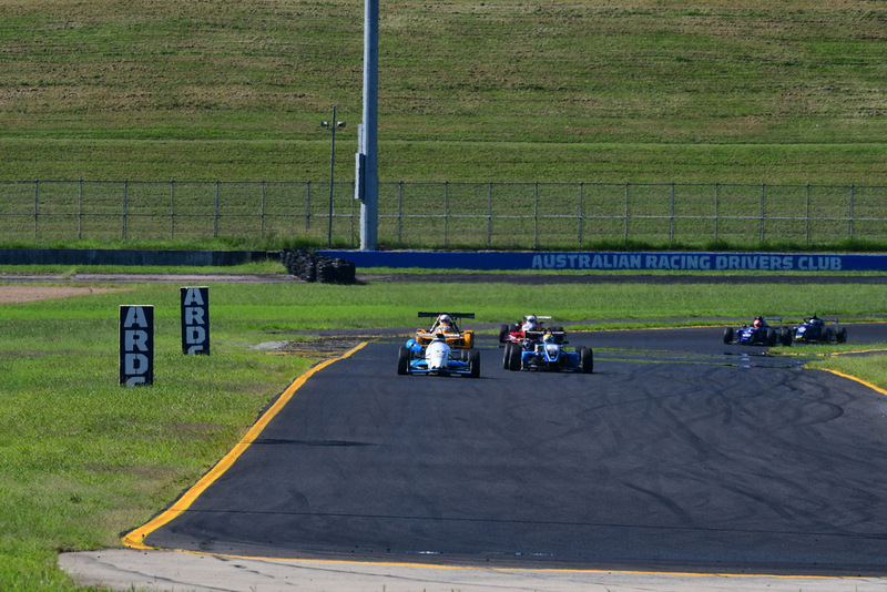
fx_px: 12570
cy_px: 296
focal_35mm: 510
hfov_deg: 4.0
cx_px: 444
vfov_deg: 2.7
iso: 500
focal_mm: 340
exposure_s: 1/640
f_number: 13
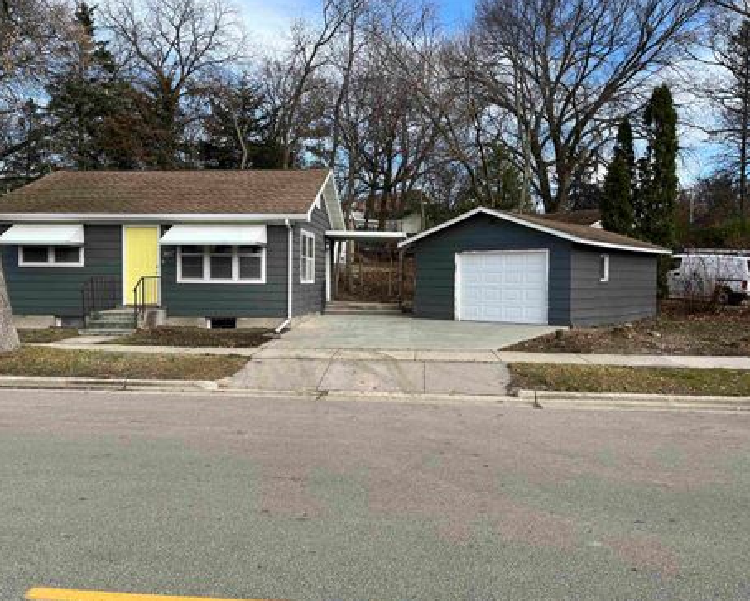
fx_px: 622
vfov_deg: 51.6
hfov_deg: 62.2
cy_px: 300
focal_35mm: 28
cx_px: 359
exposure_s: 1/1404
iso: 50
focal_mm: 5.1
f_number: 1.6
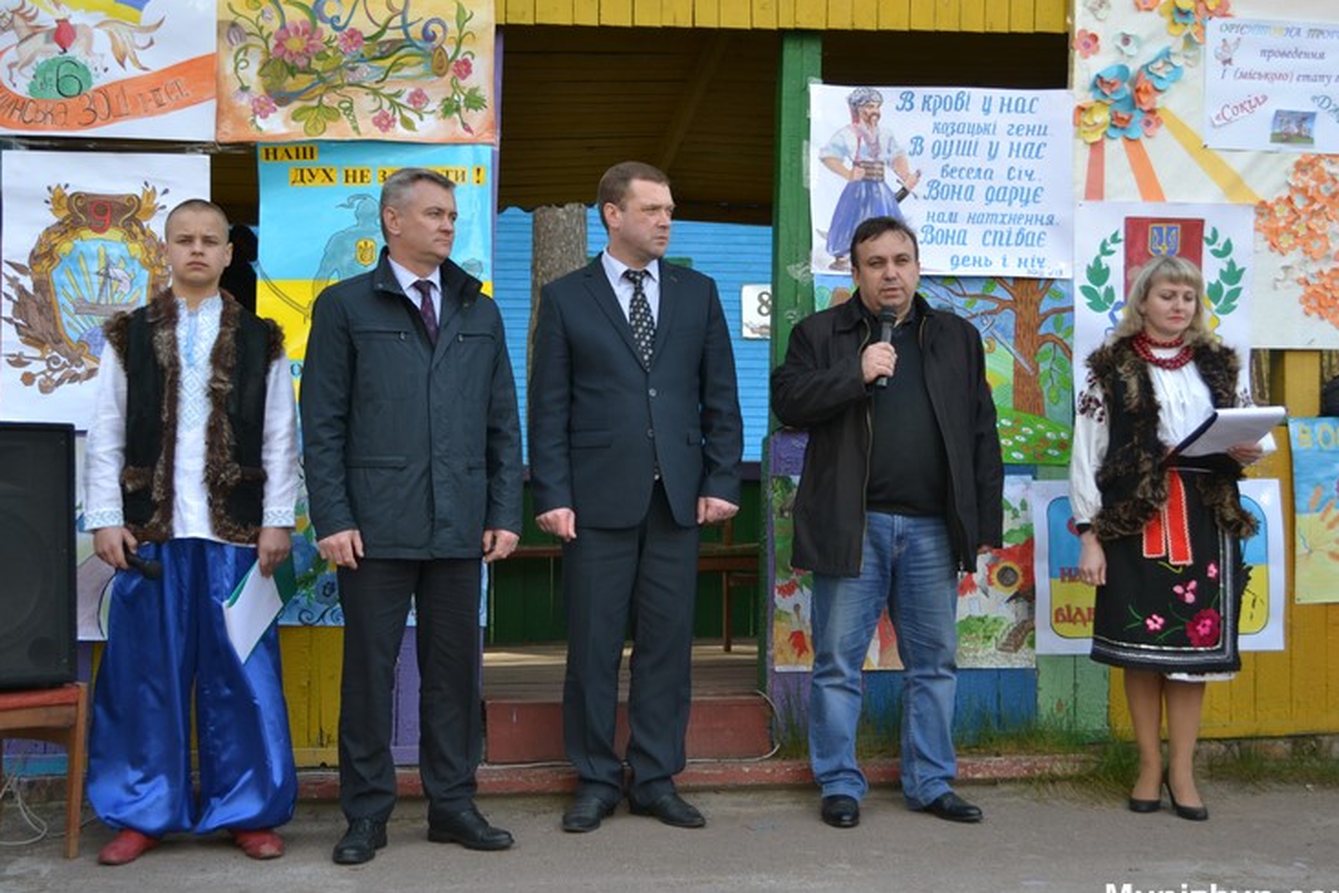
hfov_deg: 41.5
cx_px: 640
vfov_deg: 28.3
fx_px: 1768
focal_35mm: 48
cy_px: 451
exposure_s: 1/200
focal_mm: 29
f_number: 4.5
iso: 200
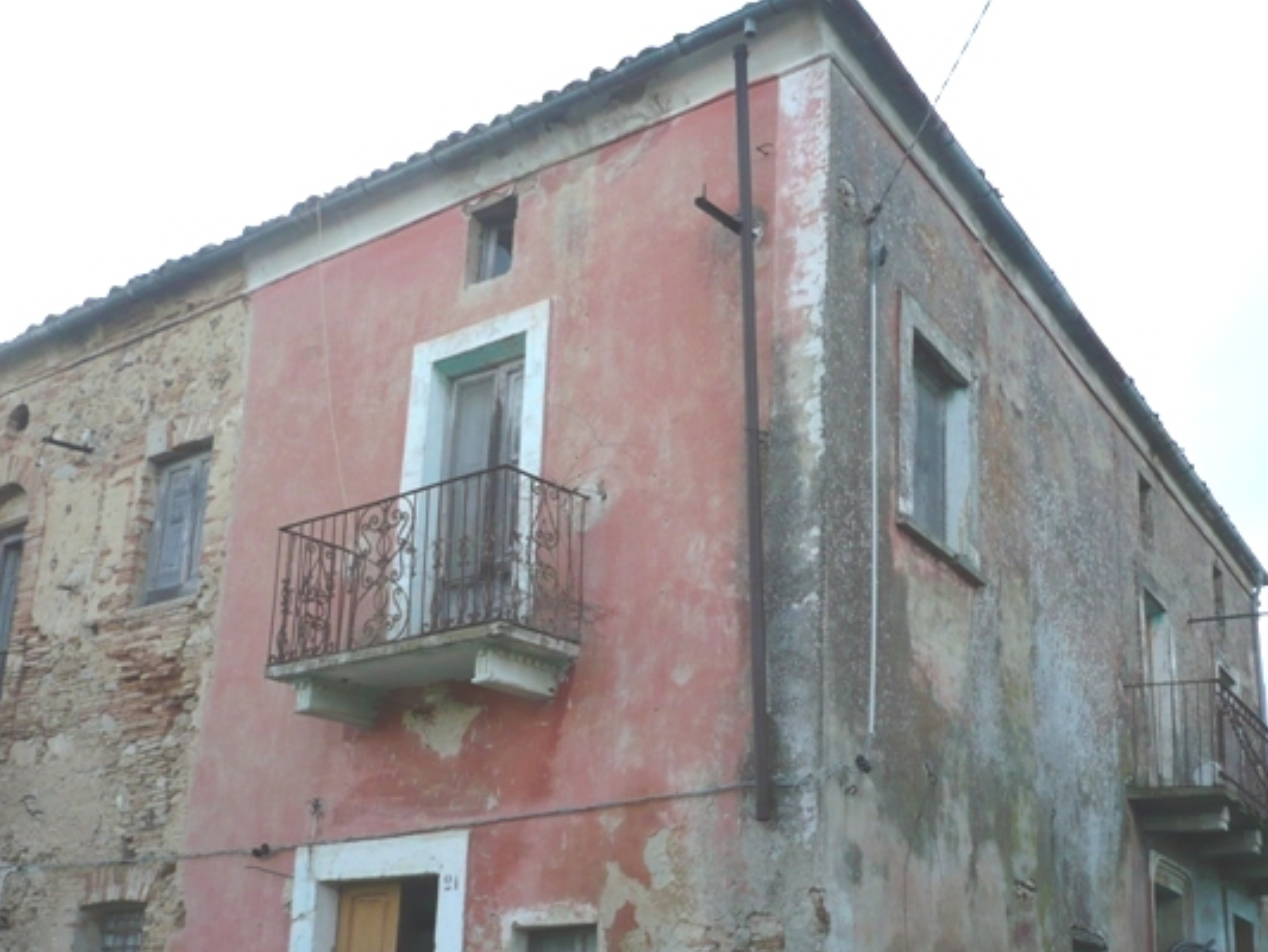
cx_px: 735
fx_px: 1539
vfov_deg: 34.3
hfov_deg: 44.6
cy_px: 559
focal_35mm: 42
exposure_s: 1/320
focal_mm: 5.8
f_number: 2.8
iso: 100
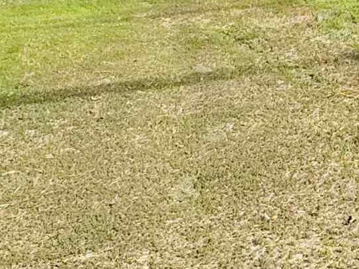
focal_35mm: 80
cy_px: -105
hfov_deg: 18.4
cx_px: 671
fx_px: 829
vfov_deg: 17.0
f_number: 2.2
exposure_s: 1/2083
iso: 50
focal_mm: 2.22
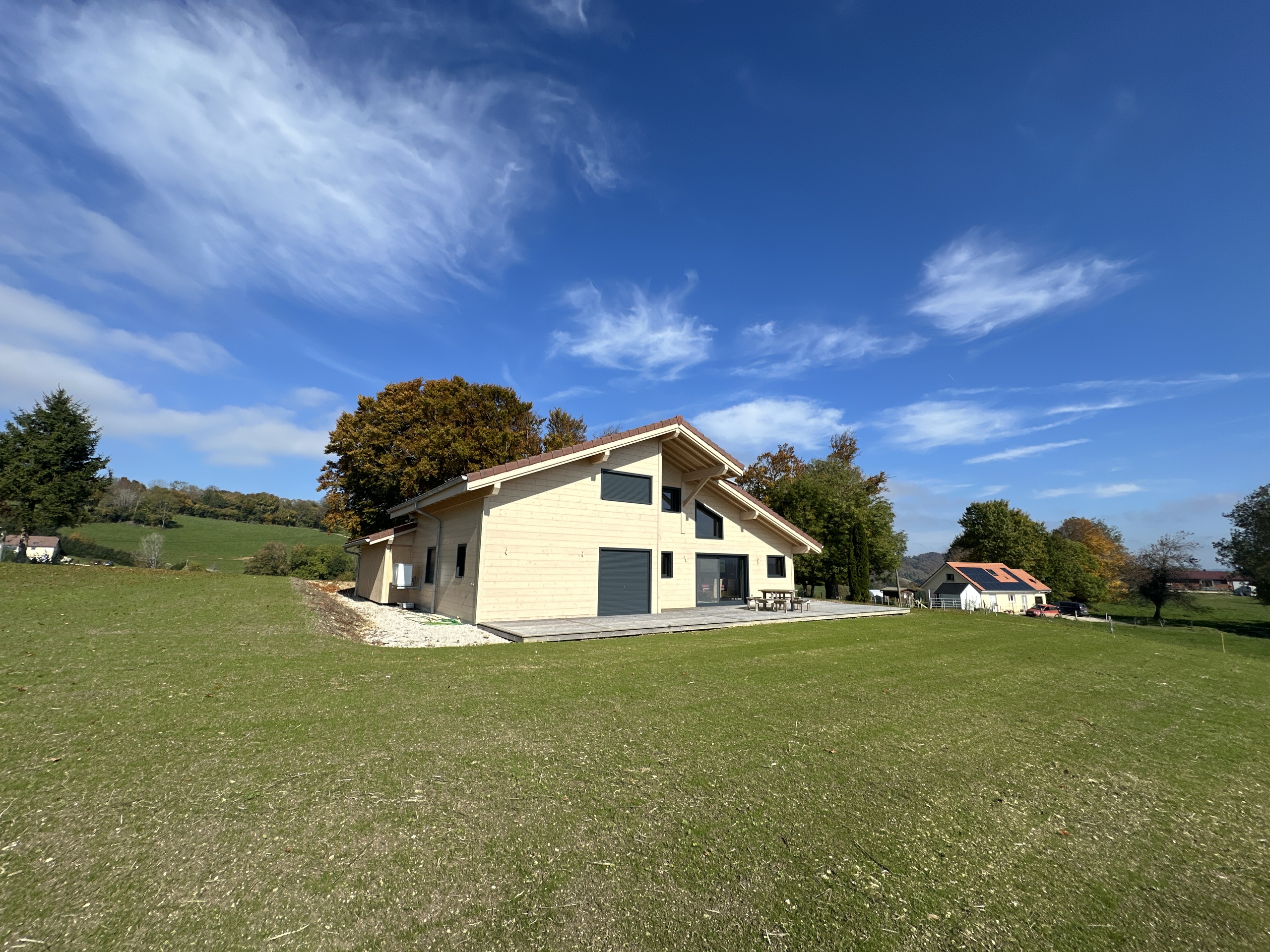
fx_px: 514
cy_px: 476
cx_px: 635
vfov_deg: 85.7
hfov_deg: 102.1
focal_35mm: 14
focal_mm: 2.22
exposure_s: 1/2959
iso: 40
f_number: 2.2
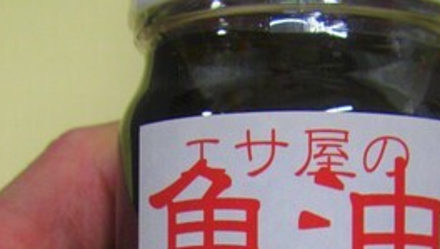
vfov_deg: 12.7
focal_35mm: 94
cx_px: 245
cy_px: 267
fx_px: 1098
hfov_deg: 22.7
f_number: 3.4
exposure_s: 1/50
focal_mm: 6.3
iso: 200
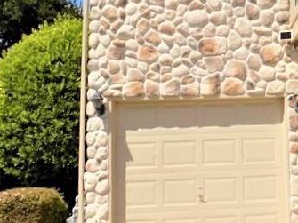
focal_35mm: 36
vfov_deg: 39.3
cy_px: 143
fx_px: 310
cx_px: 171
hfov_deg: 51.2
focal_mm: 4
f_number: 9.9
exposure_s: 1/160
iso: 80
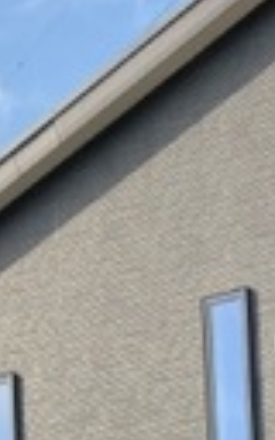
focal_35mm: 148
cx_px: 509
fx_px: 1775
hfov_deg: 8.5
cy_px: 804
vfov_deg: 12.8
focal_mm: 3.99
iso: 20
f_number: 1.8
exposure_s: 1/838
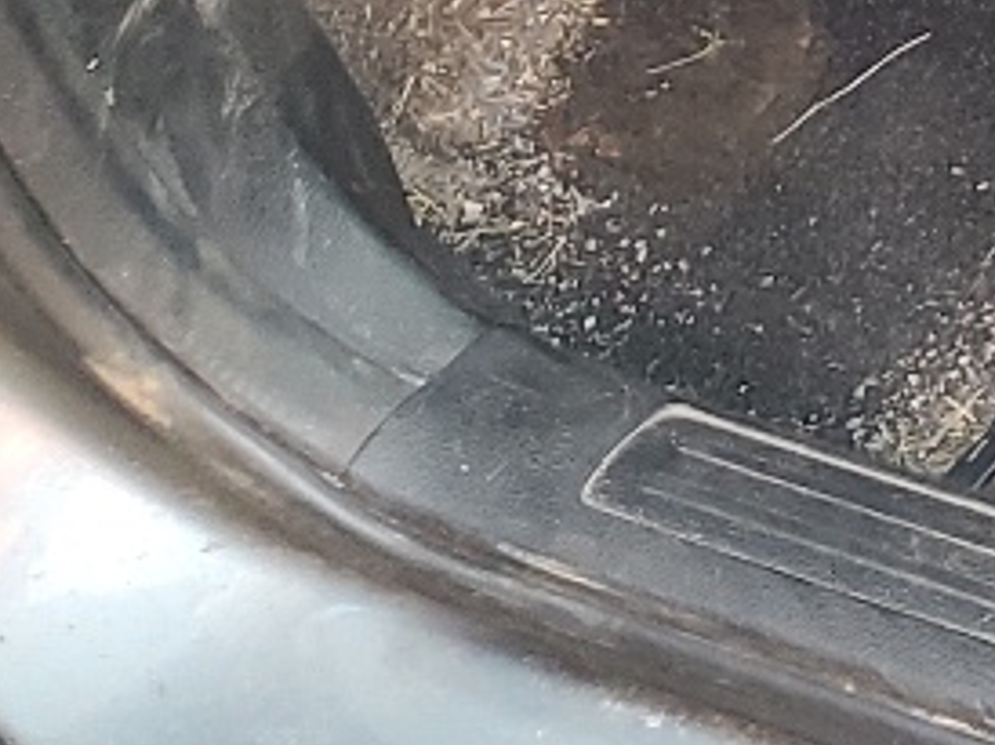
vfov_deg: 8.7
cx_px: 2538
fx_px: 4365
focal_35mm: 152
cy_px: -1130
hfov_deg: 10.7
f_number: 1.5
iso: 73
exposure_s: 1/120
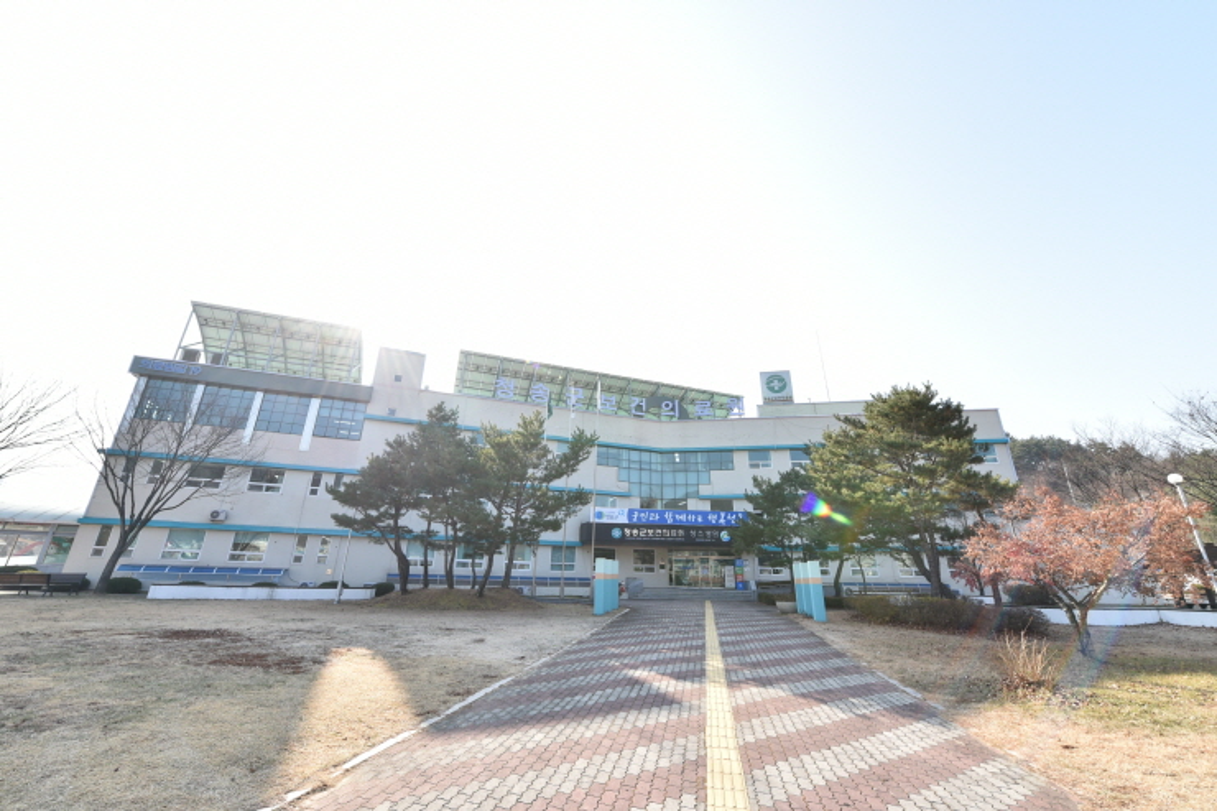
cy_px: 406
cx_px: 608
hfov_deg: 104.3
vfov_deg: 81.2
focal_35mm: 14
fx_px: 473
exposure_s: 1/250
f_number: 8
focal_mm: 14
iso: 400
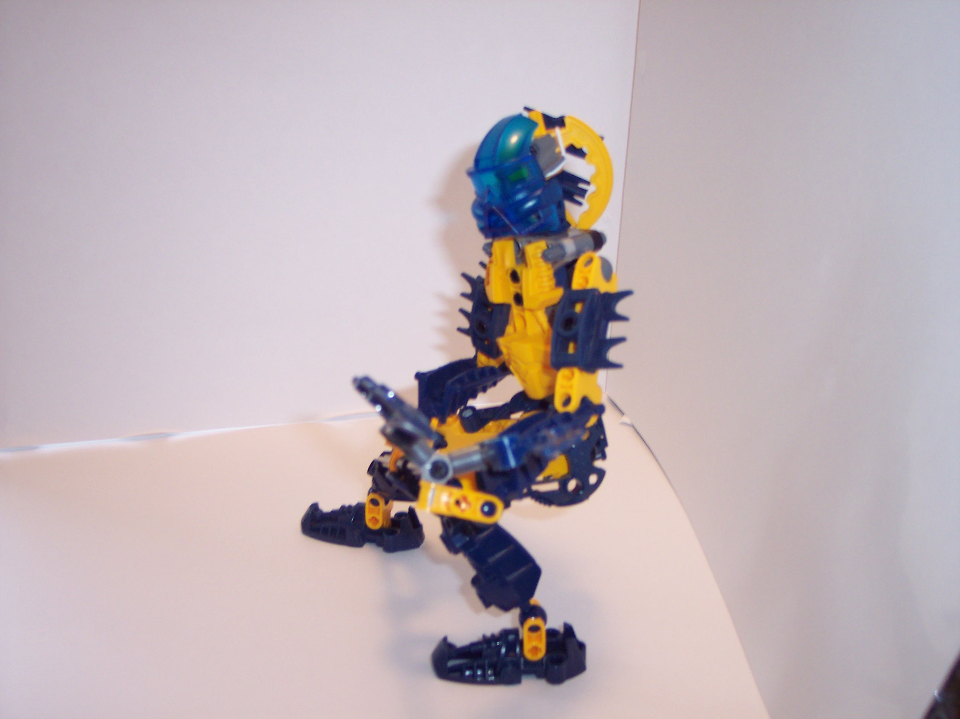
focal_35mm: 38
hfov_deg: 49.0
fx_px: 1053
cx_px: 480
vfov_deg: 37.7
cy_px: 360
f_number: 2.8
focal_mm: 8
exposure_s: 1/45
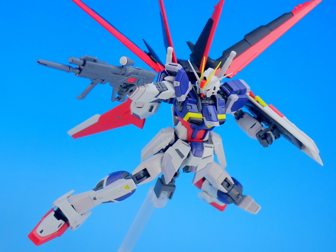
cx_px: 168
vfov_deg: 21.9
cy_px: 126
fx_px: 650
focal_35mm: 67
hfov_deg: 29.0
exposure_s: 1/30
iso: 100
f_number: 3.8
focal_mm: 11.88
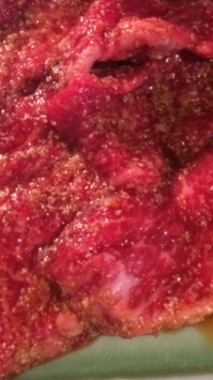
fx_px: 594
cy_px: 89
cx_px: 110
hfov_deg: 20.3
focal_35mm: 59
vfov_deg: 34.6
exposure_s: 1/30
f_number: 2.2
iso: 320
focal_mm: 4.12
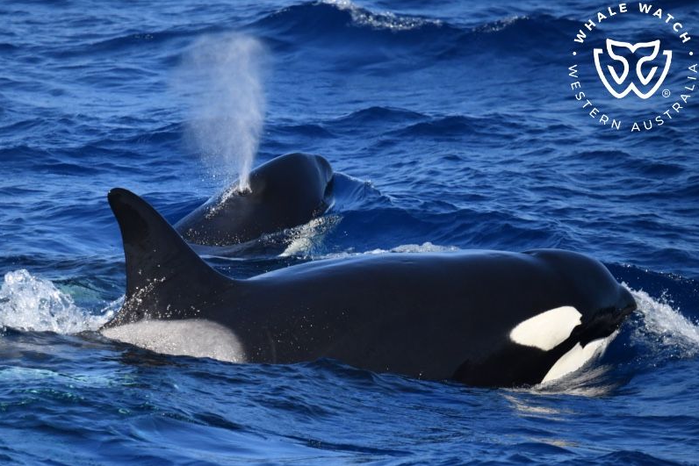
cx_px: 350
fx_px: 11710
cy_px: 233
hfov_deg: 3.4
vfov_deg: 2.3
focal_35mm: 603
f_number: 6.3
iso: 1800
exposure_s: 1/8000
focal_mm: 600
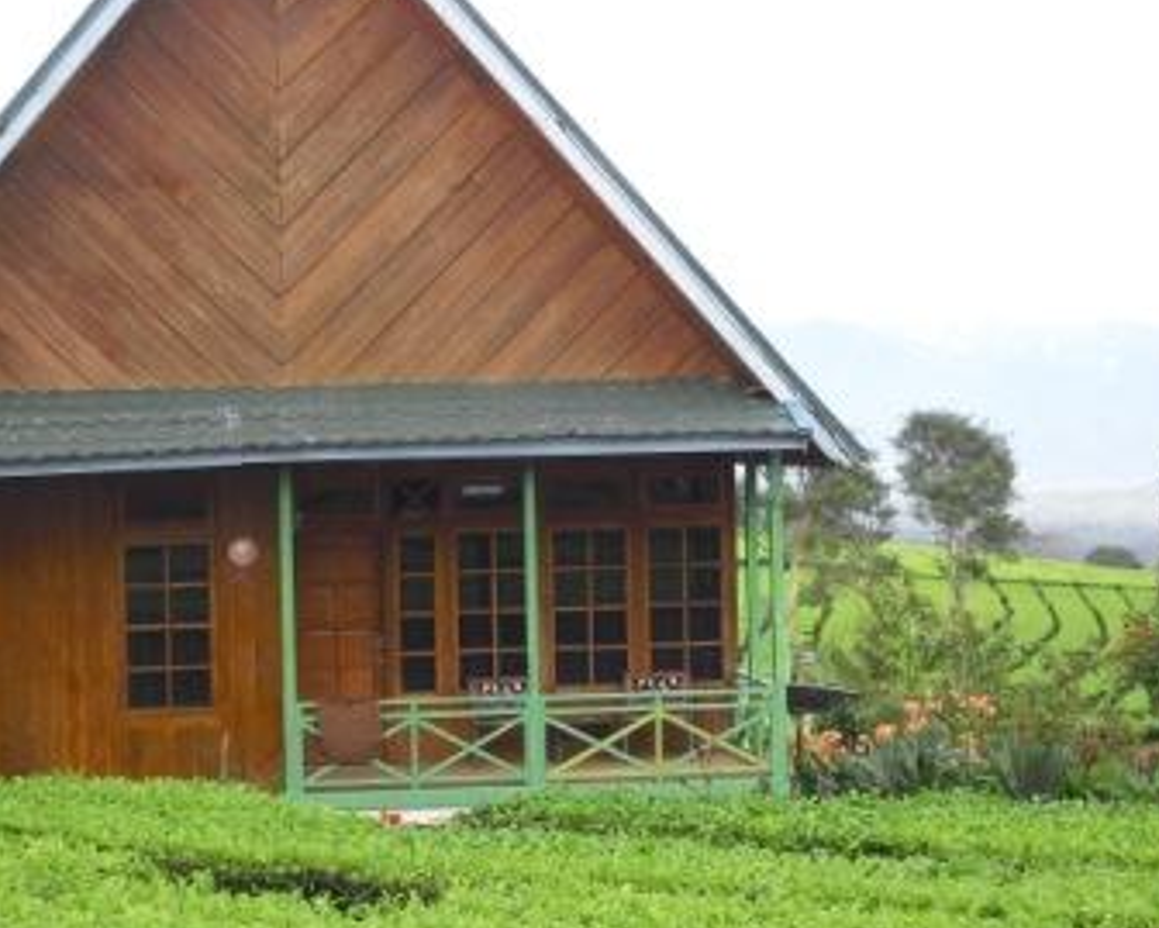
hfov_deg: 23.2
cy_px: 390
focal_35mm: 82
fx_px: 2814
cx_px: 435
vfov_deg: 18.7
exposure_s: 1/100
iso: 100
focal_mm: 11.2
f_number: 4.2
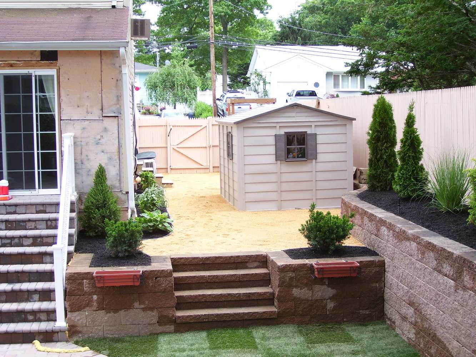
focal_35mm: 53
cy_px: 178
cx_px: 238
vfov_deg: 27.5
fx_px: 729
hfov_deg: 36.2
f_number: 3.4
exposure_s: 1/125
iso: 80
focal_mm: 8.6
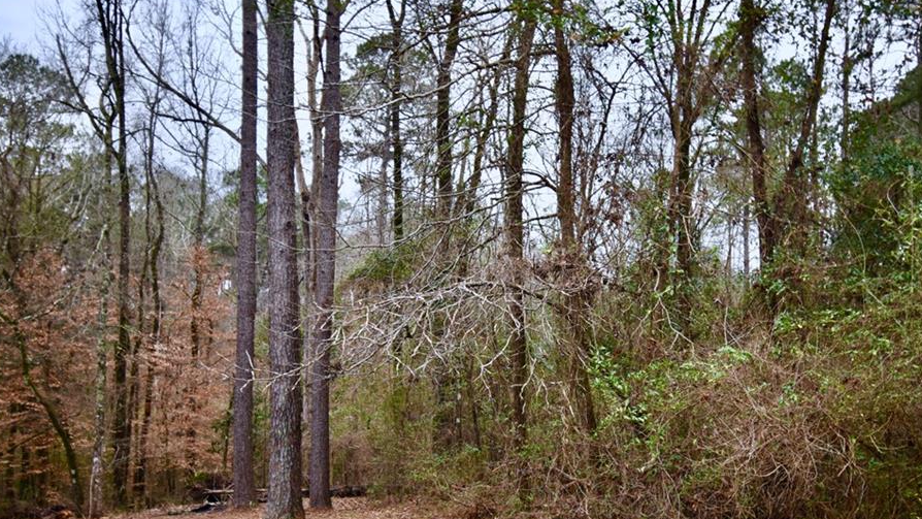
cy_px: 342
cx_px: 498
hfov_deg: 55.2
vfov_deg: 32.6
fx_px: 880
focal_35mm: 36
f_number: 5.6
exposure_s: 1/125
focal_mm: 20
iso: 200
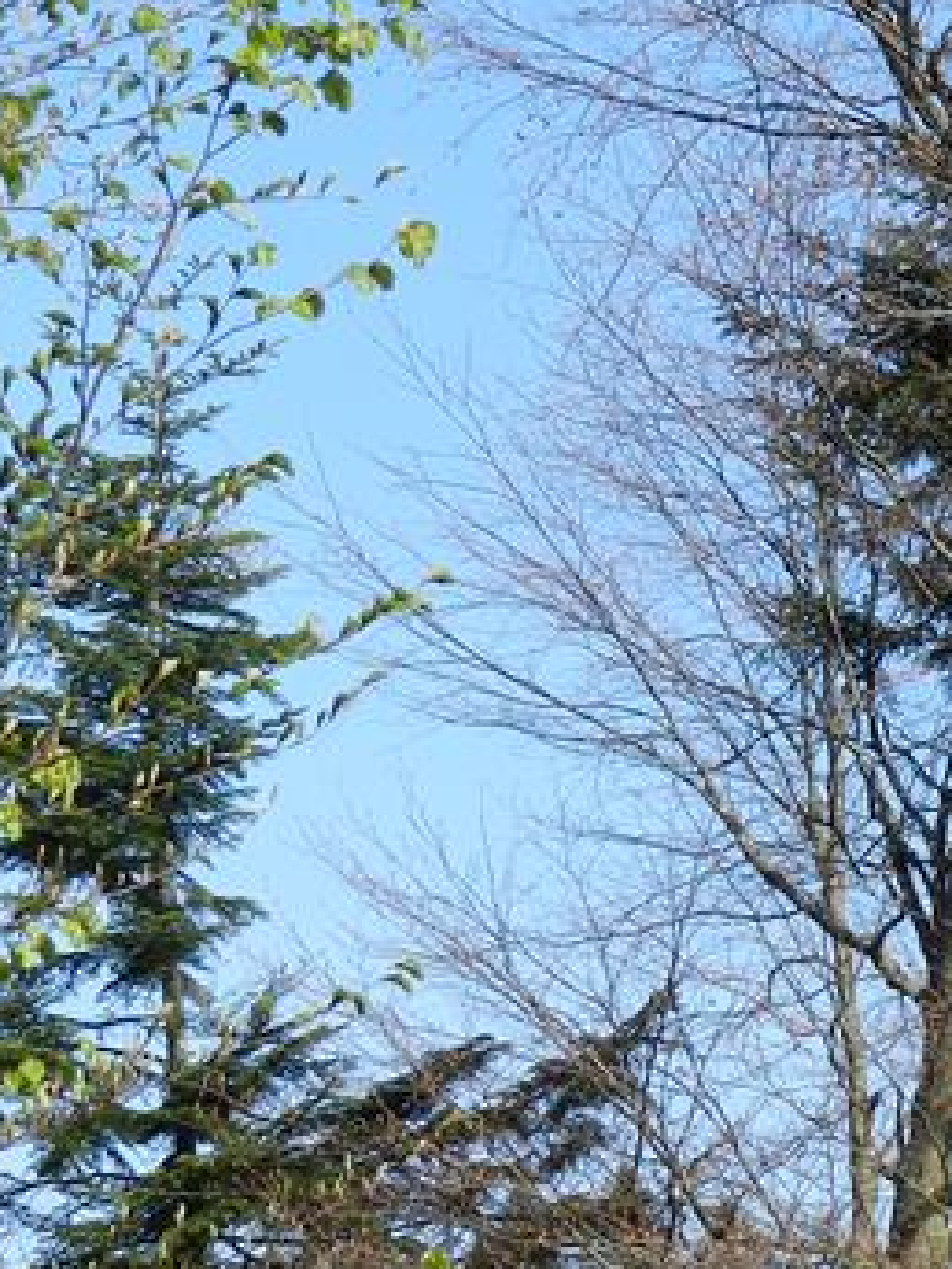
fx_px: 4144
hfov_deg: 12.8
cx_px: 1111
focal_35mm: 113
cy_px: 815
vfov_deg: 17.4
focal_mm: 6.7
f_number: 4
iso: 160
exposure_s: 1/800
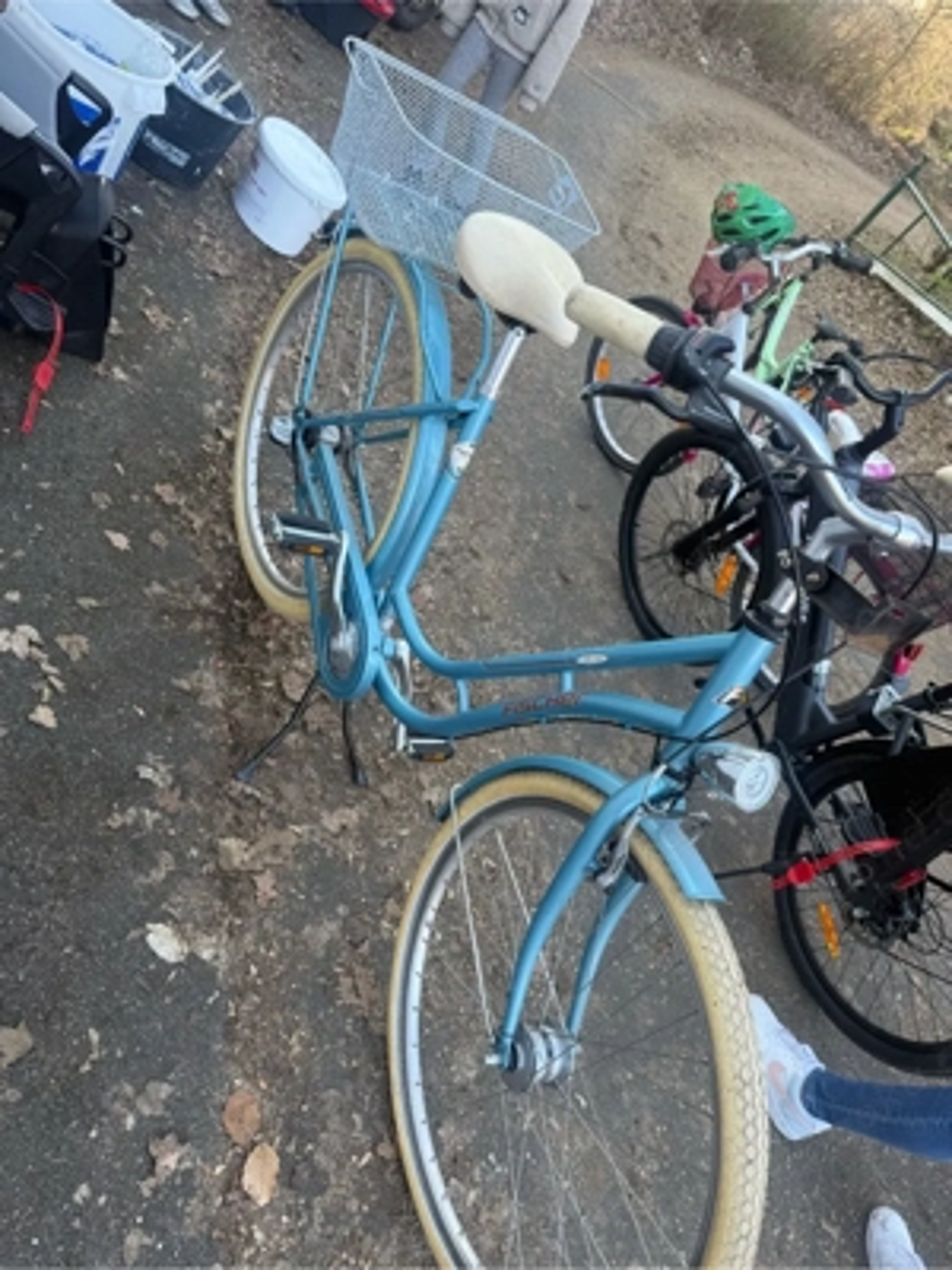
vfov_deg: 71.6
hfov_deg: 56.8
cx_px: 476
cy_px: 635
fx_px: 880
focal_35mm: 24
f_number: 1.78
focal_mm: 6.76
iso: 80
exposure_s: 1/195
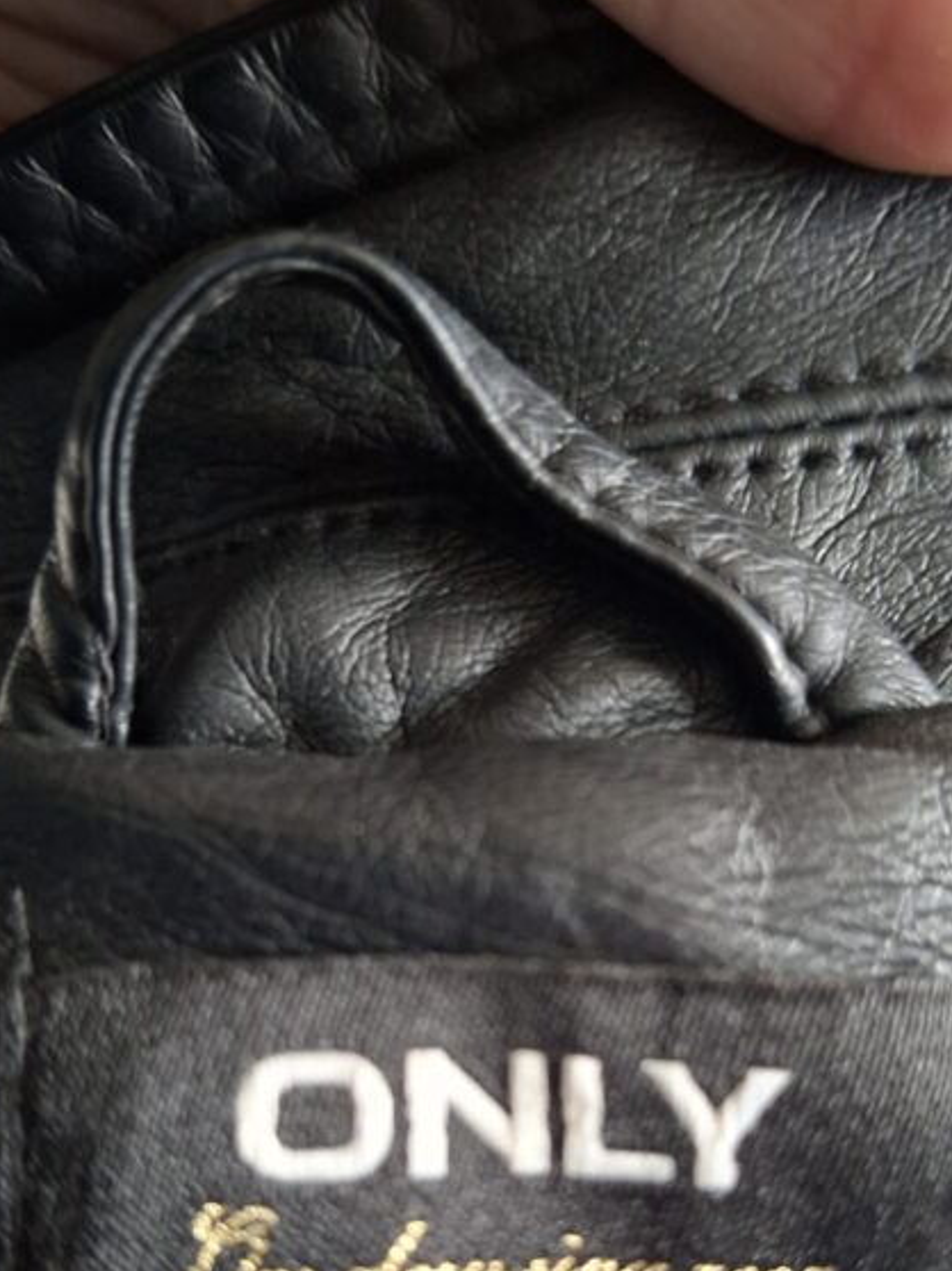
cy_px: 893
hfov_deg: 42.9
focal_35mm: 33
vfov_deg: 53.7
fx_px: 1211
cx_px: 510
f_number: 1.8
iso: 640
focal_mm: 5.54
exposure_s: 1/25
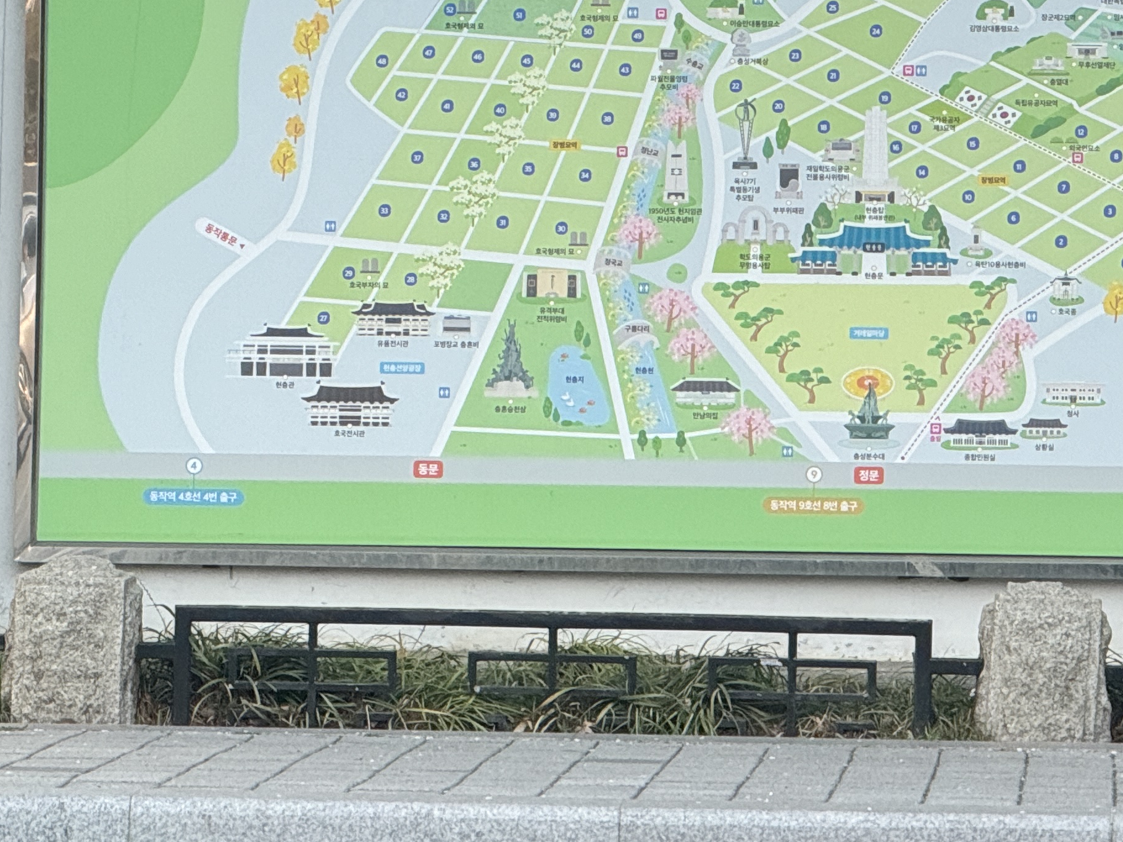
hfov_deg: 7.4
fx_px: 8629
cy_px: -58
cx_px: 833
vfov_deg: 5.6
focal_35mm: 266
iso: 160
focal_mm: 15.66
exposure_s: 1/99
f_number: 2.8
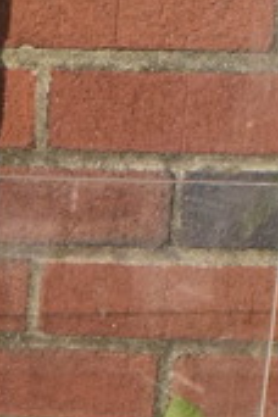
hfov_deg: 9.3
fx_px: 1668
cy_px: 716
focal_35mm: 144
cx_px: -137
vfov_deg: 13.1
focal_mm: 18
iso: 100
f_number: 8
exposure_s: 1/160
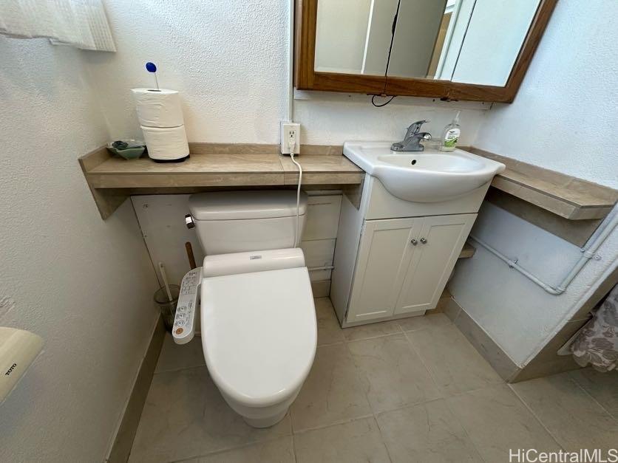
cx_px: 309
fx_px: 250
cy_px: 232
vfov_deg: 85.7
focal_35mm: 14
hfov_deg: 102.1
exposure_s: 1/60
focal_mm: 2.22
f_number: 2.2
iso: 200
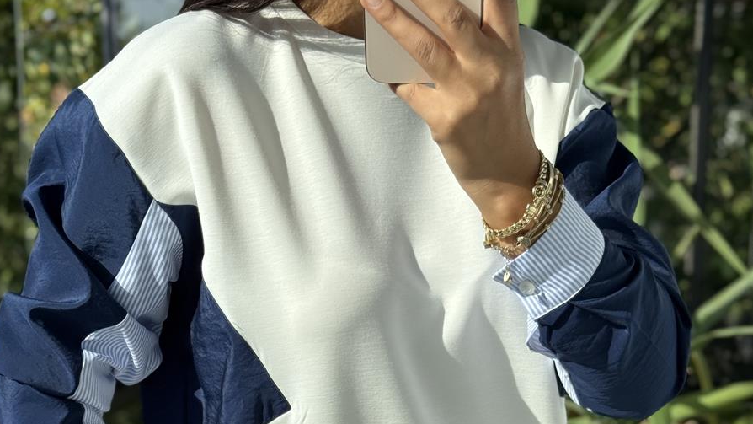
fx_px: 1557
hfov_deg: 27.2
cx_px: 371
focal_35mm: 78
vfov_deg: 15.1
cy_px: 465
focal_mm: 6.76
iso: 64
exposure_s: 1/1754
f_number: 1.78
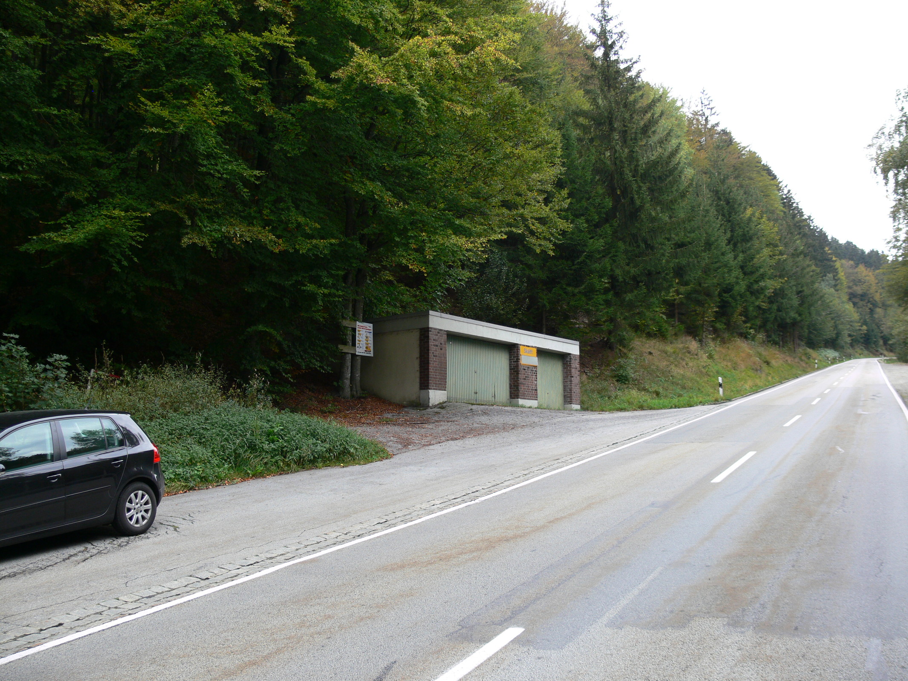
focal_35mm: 35
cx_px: 454
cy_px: 340
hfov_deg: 52.6
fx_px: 918
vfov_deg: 40.7
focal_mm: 7.4
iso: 80
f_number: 2.8
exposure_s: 1/60
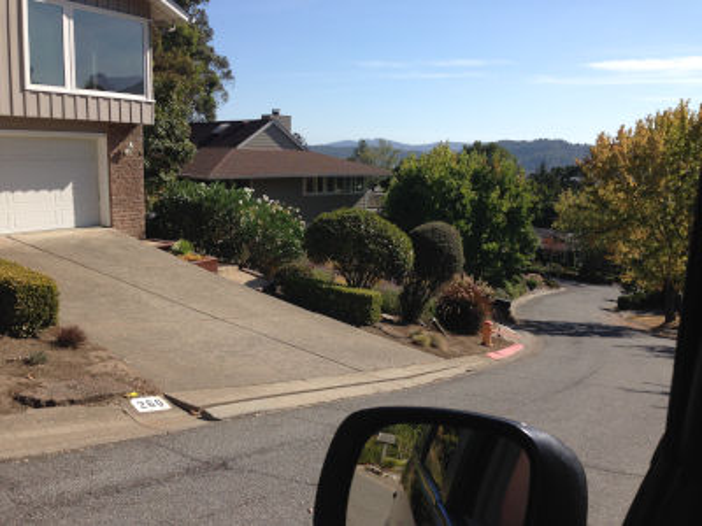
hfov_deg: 55.4
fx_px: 669
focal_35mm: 33
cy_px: 263
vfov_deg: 42.9
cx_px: 351
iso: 50
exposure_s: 1/1748
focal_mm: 4.12
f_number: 2.4
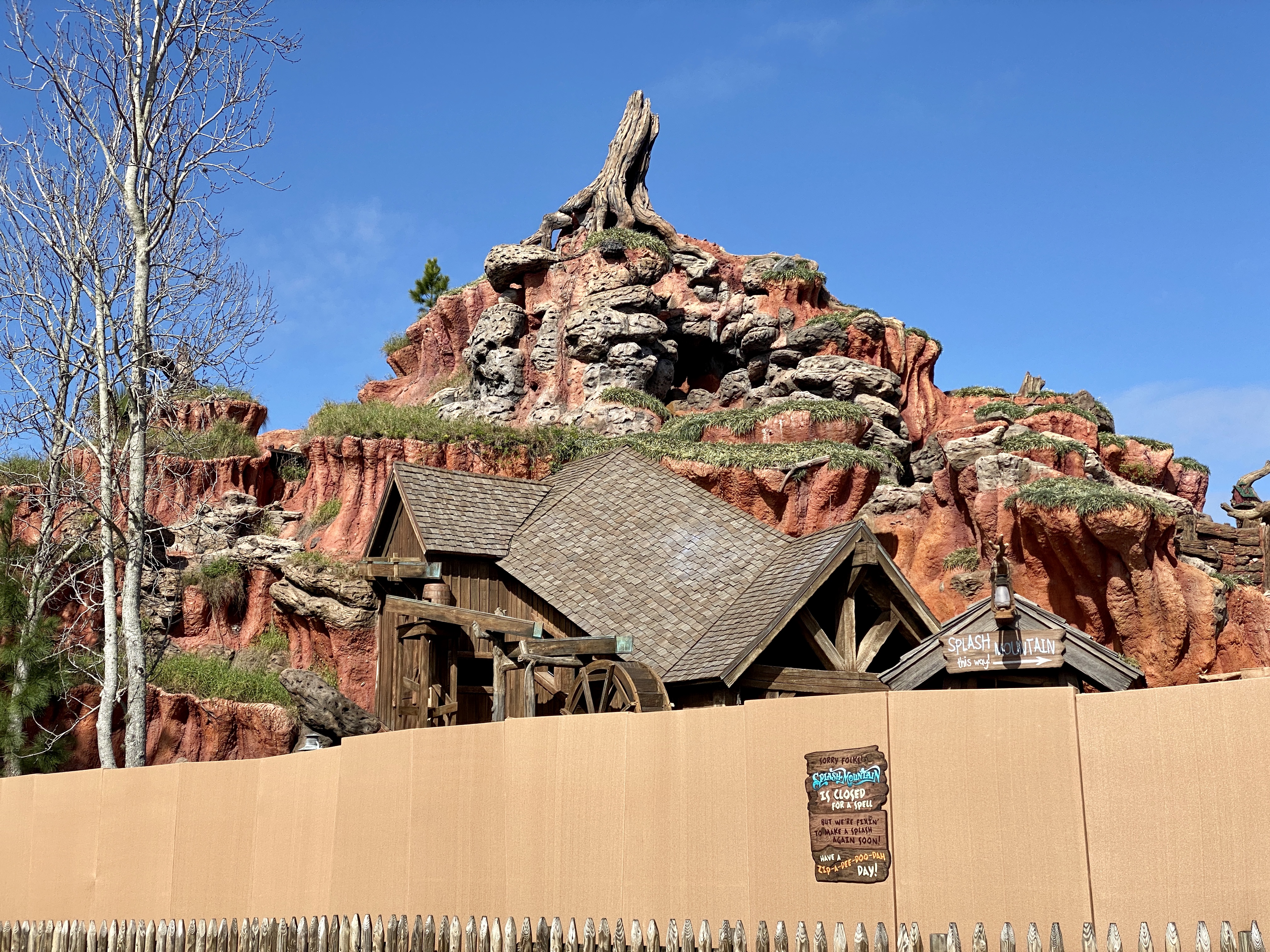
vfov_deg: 28.0
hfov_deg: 36.8
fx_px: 1908
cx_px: 635
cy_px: 476
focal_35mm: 52
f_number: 2
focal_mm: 6
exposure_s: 1/1776
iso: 20
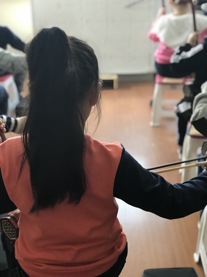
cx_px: 104
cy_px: 138
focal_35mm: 57
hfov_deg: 25.7
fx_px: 454
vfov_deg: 33.8
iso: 320
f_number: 2.8
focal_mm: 6.6
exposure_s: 1/100
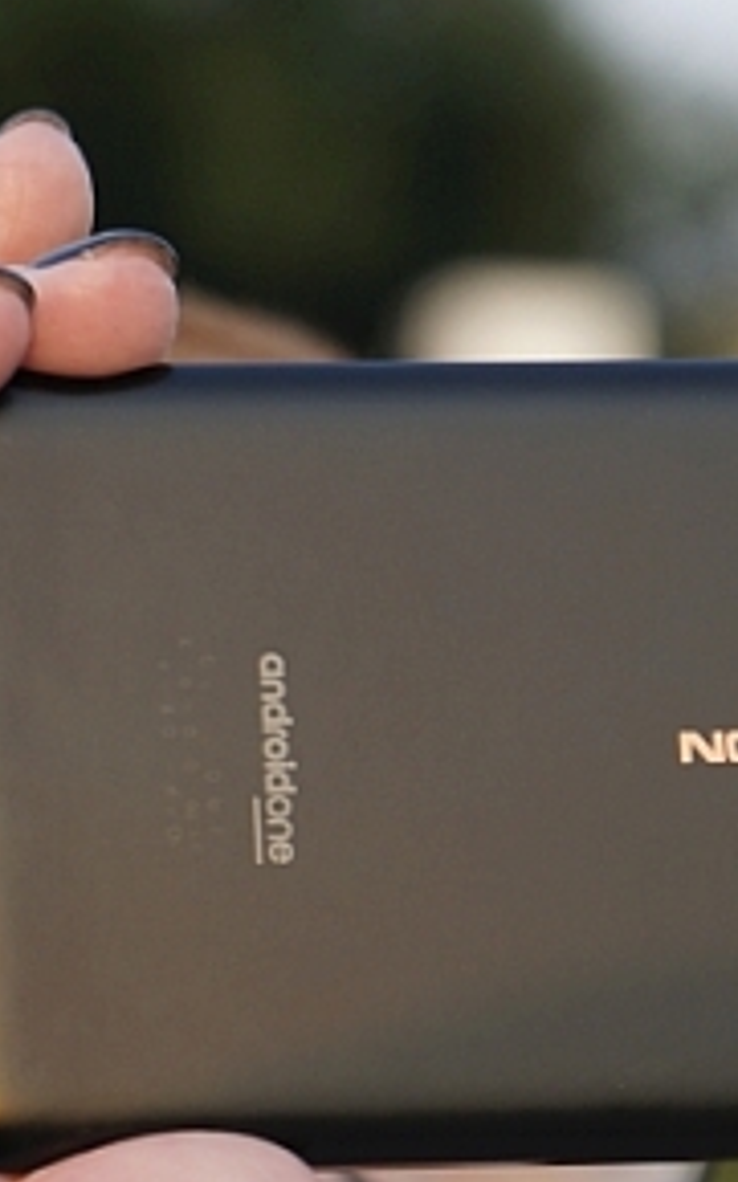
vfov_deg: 8.5
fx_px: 7924
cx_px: 746
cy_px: 1253
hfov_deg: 5.3
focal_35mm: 246
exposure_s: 1/160
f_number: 5.6
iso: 160
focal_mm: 70
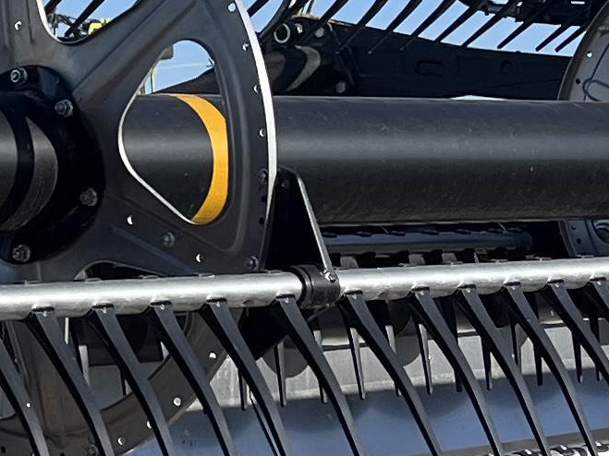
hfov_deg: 11.8
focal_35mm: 159
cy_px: 171
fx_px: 2797
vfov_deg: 9.3
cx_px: -319
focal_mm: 5.1
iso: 50
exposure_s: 1/3049
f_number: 1.6
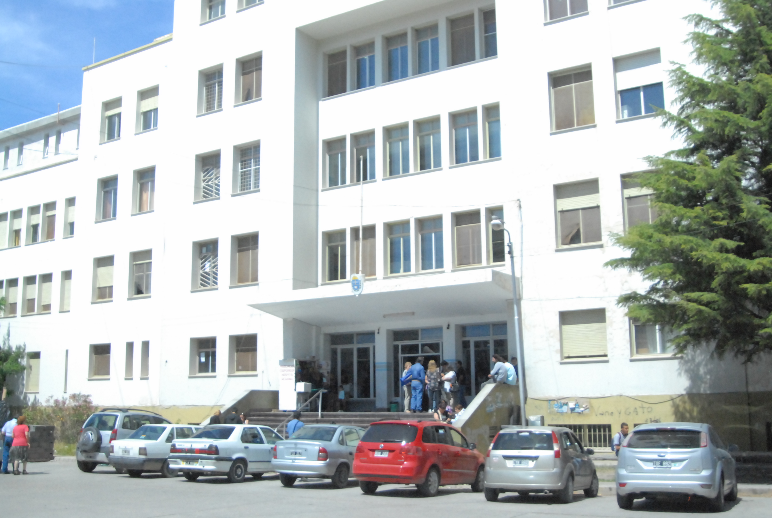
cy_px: 259
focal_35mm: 36
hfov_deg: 53.0
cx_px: 386
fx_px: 774
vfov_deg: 37.0
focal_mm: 24
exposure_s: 1/8000
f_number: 4.5
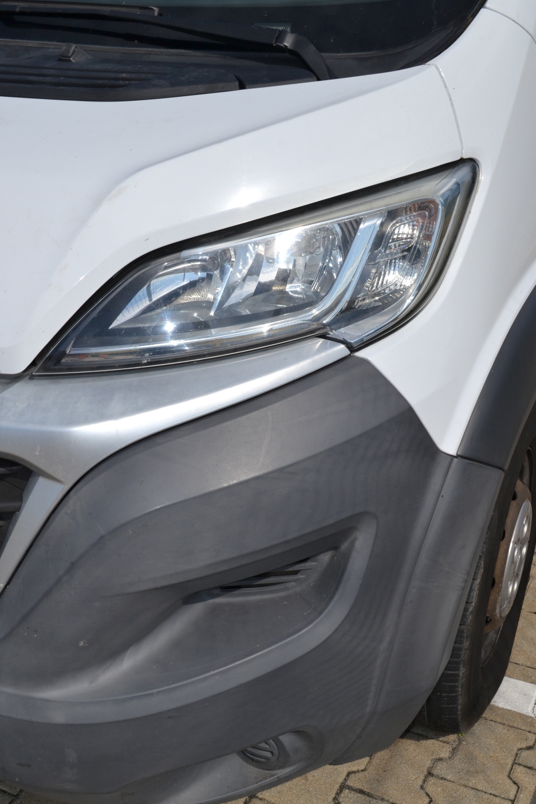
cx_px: 250
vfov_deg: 39.9
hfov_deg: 27.2
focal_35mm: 50
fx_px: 1107
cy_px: 429
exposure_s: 1/200
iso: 100
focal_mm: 29
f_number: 10
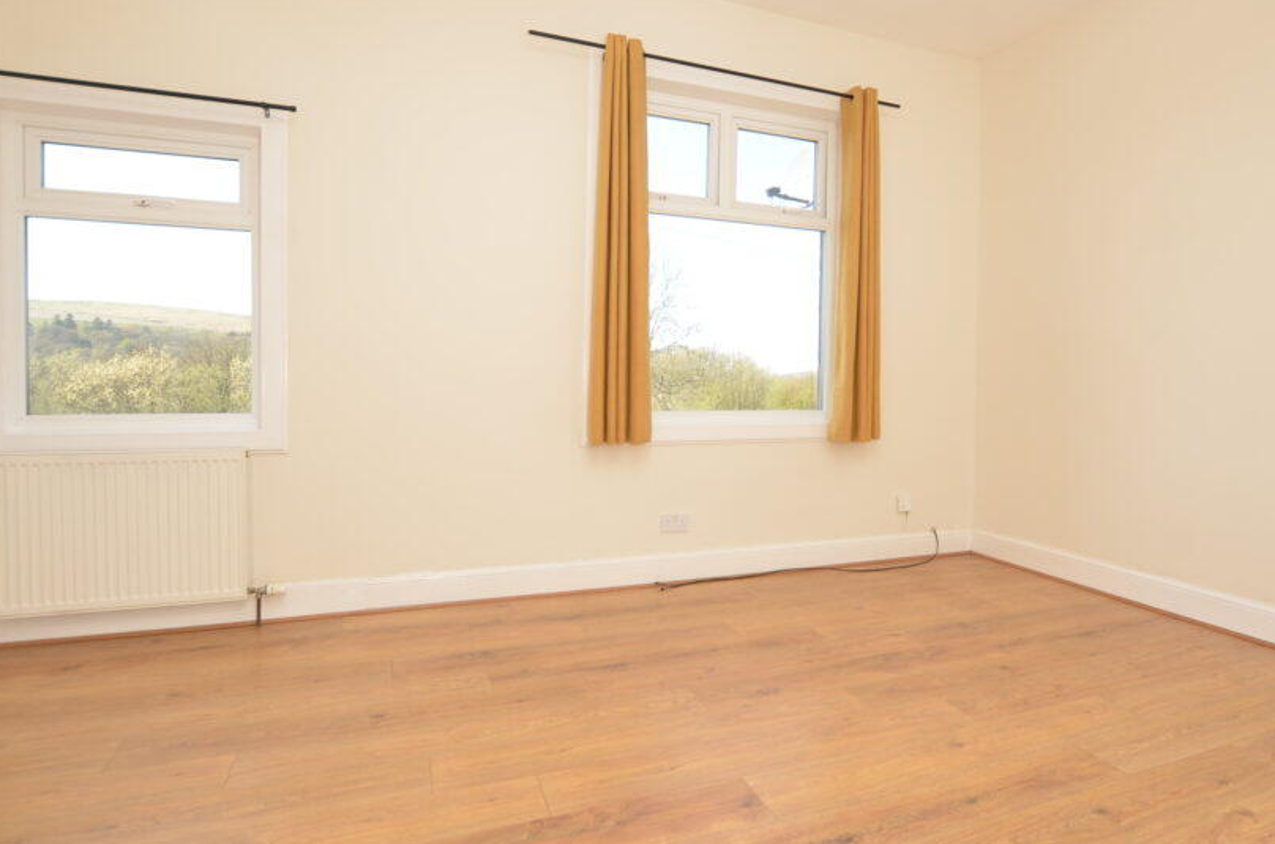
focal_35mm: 19
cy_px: 377
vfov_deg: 64.1
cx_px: 721
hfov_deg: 86.6
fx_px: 671
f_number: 5.6
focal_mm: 10
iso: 200
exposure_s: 1/125
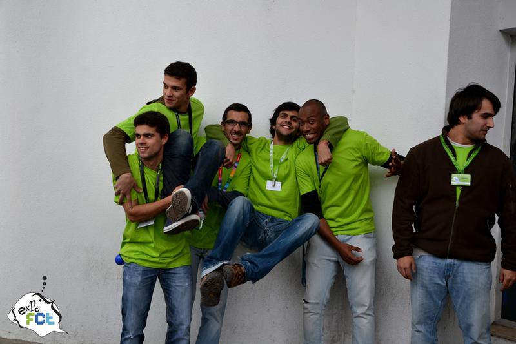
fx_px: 516
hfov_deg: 53.1
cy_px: 172
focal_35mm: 36
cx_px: 258
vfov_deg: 36.9
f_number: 5.6
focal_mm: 24
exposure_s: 1/125
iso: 100
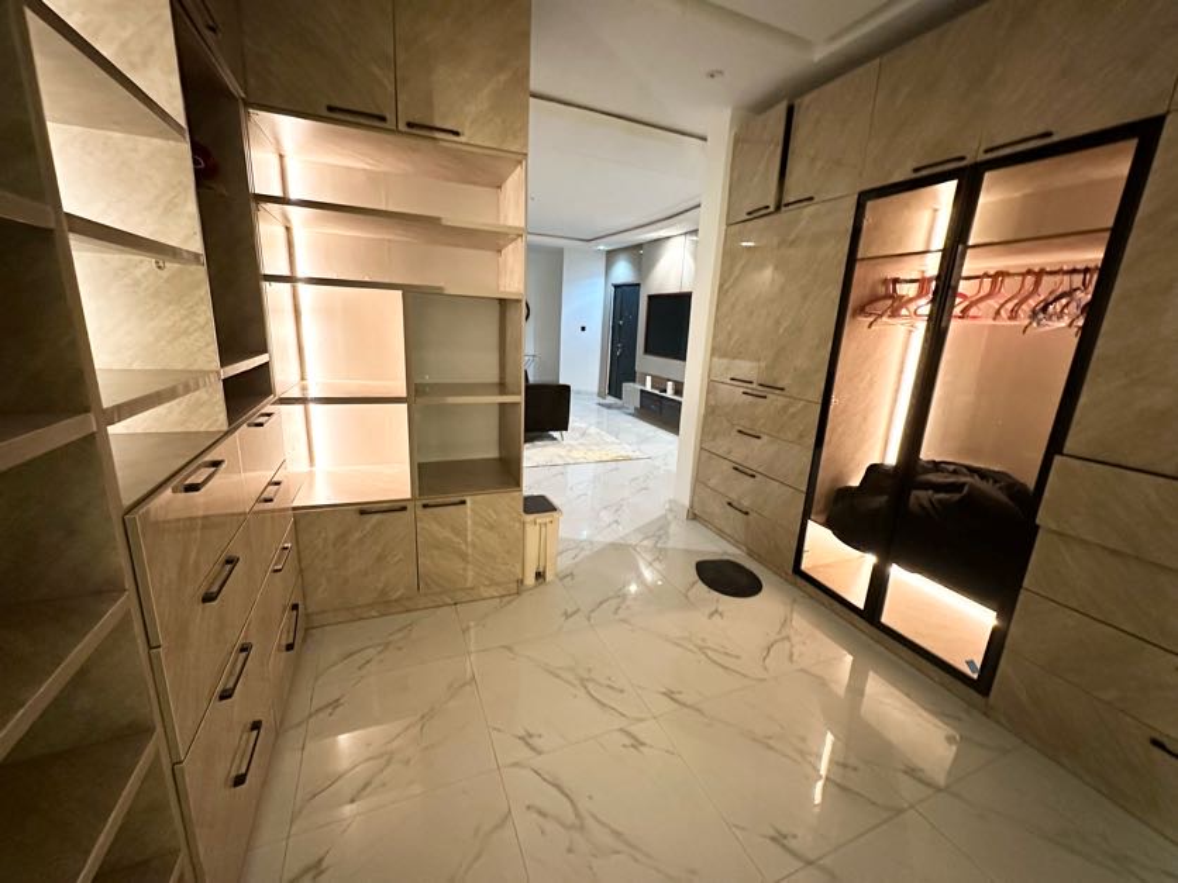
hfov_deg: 102.1
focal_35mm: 14
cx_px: 589
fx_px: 476
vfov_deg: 85.7
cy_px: 442
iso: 1000
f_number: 2.2
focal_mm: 2.22
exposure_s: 1/50
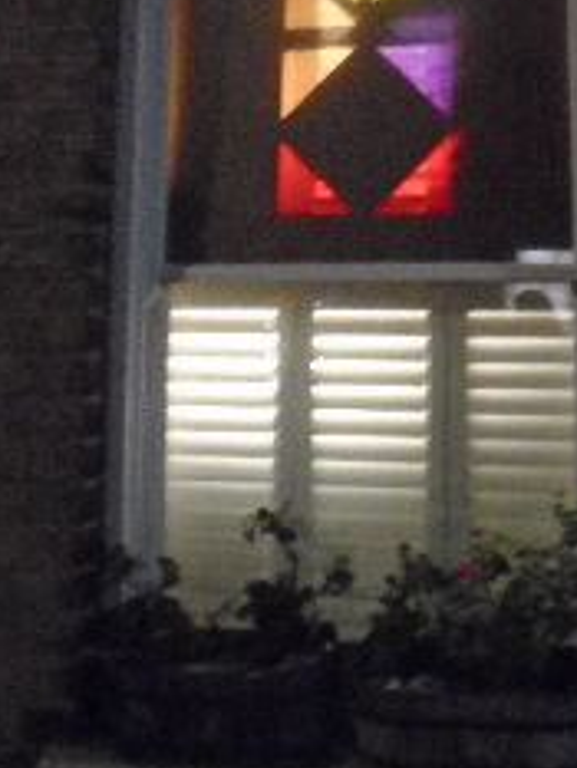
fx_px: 1021
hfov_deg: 31.5
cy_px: 204
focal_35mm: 46
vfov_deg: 40.2
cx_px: 335
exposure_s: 1/4
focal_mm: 4.6
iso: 800
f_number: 3.2
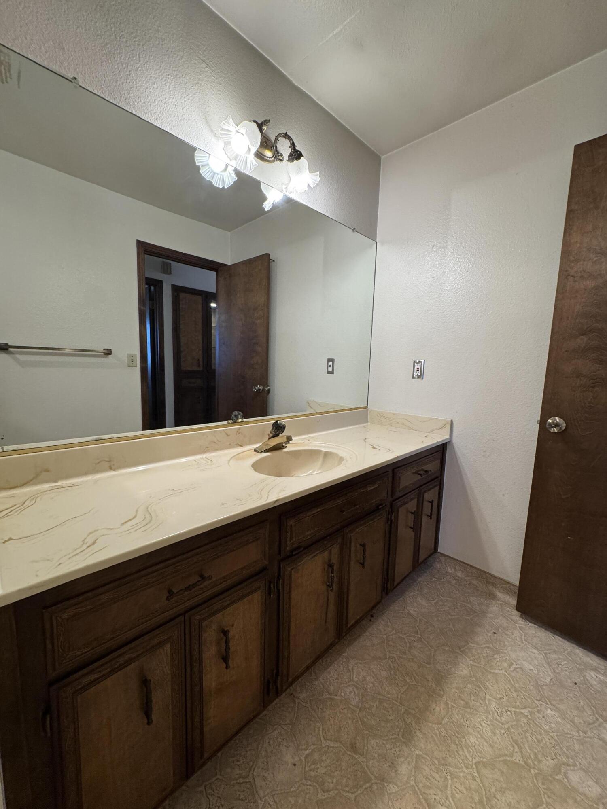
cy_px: 404
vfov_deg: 102.1
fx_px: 327
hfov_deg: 85.7
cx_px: 304
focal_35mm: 14
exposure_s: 1/120
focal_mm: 2.22
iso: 320
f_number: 2.2
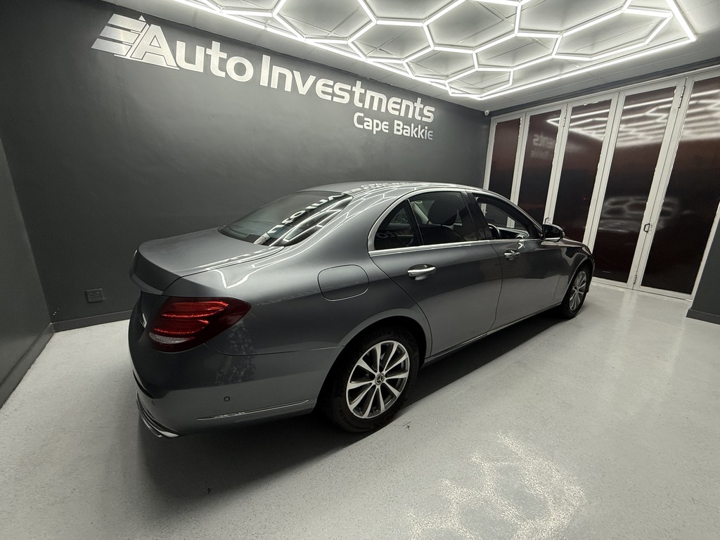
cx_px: 360
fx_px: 291
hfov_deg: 102.1
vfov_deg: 85.7
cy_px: 270
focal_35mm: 14
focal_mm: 2.22
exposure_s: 1/100
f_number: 2.2
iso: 160
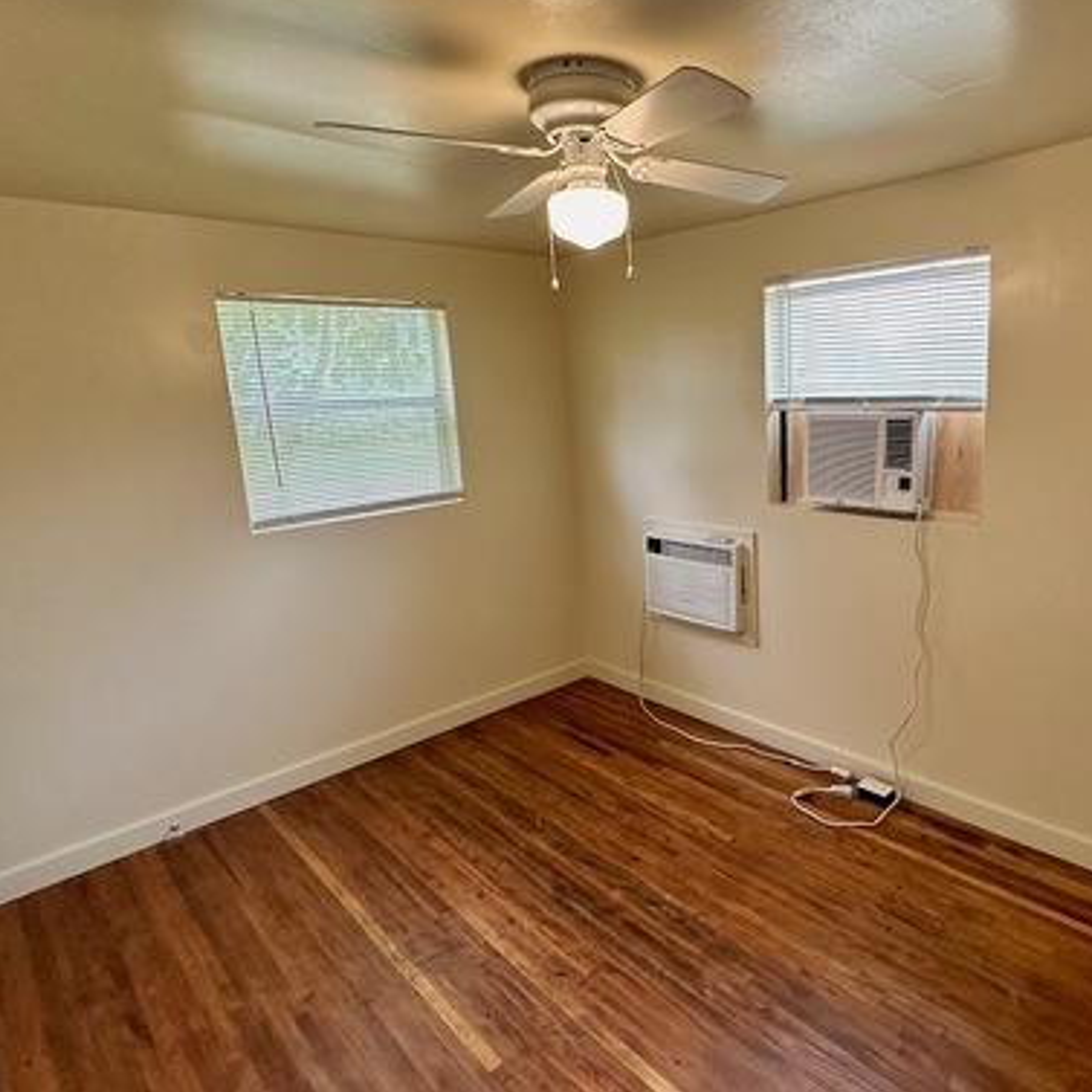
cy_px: 539
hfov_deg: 70.9
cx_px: 689
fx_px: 749
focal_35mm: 21
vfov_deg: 72.1
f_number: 2.2
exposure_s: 1/120
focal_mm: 2.22
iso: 250
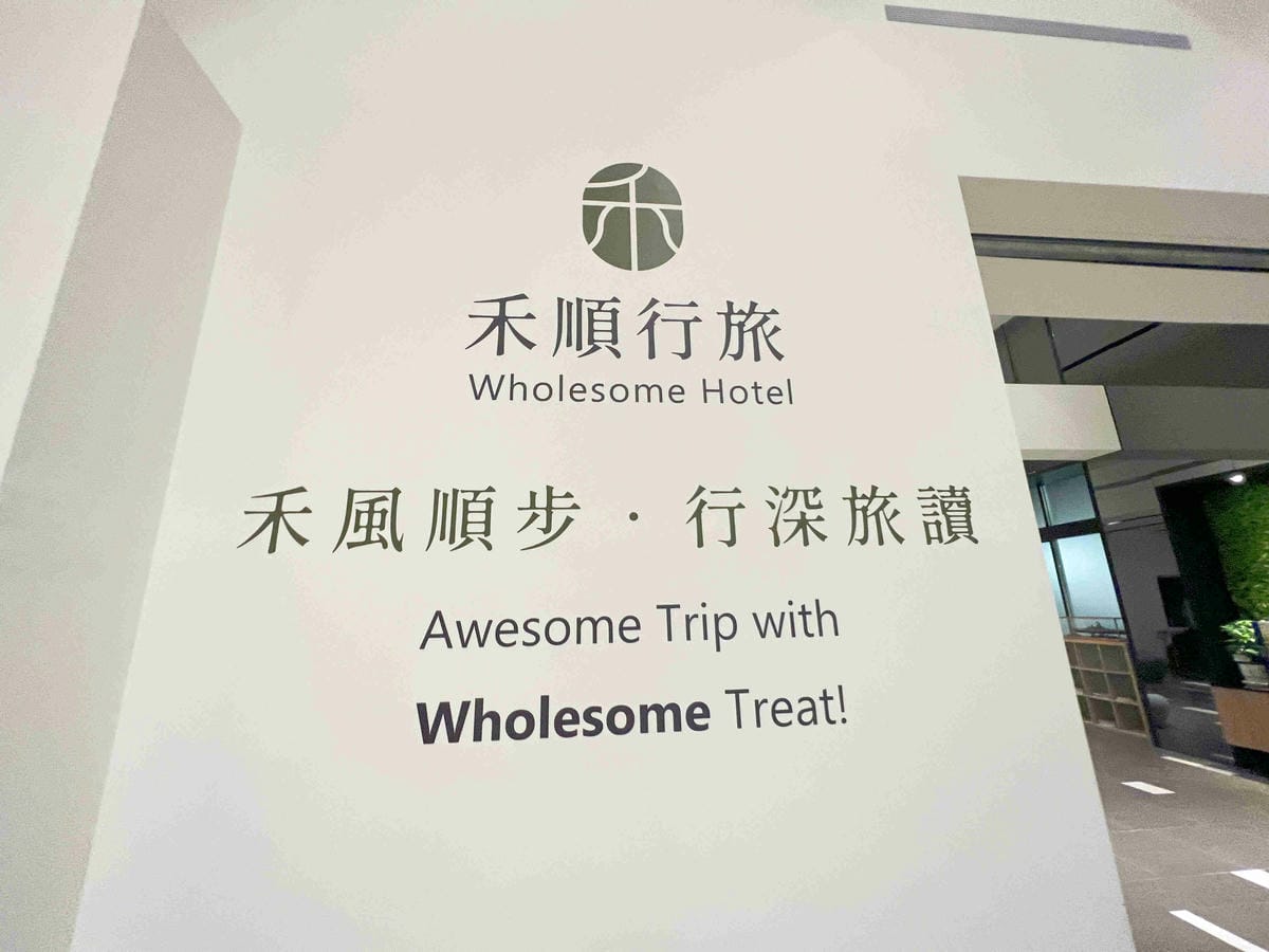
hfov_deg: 106.2
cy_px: 476
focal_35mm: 13
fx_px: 477
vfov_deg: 89.9
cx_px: 634
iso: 250
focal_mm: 1.57
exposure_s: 1/60
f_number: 1.8
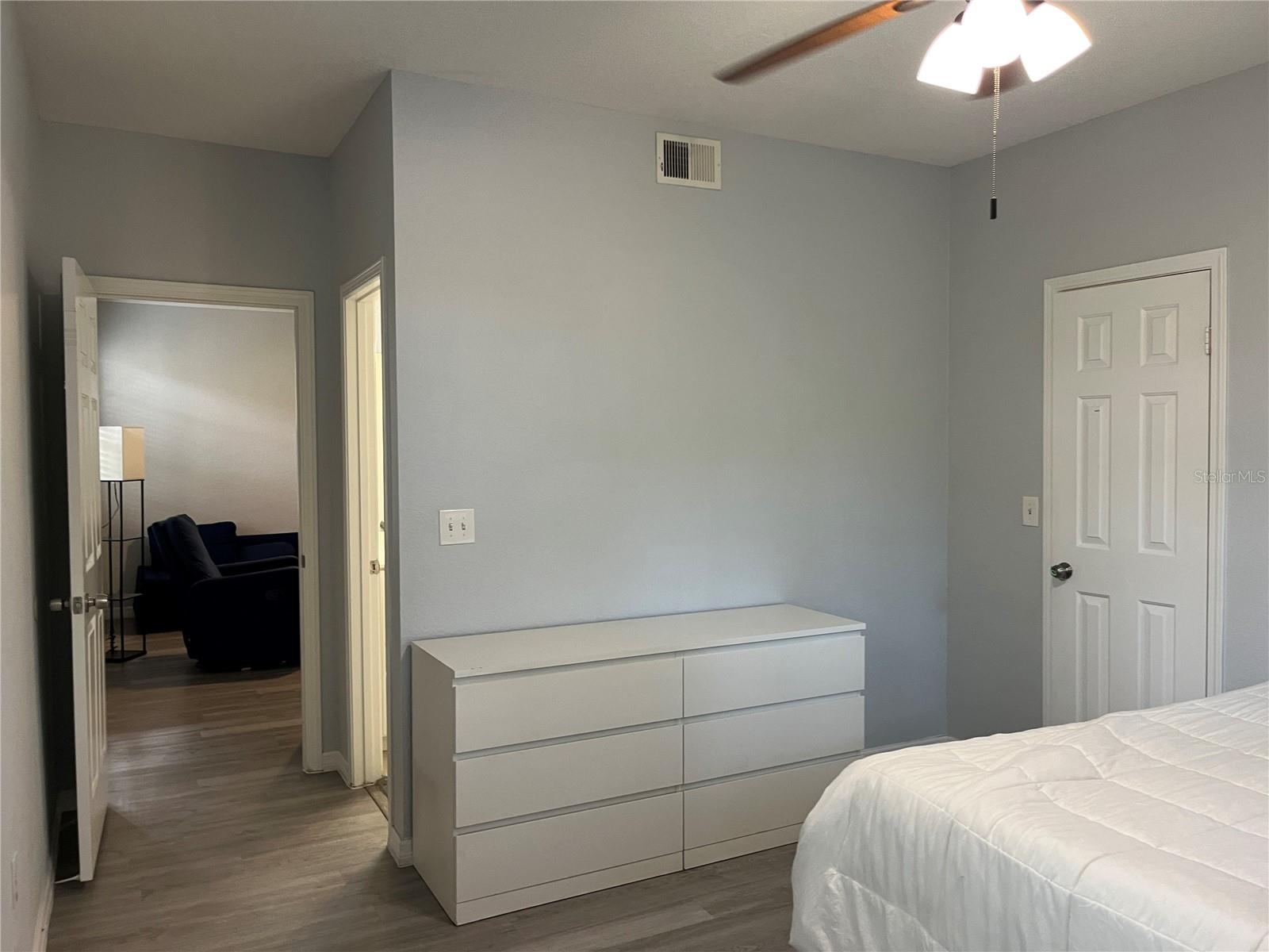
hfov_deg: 67.3
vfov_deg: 53.1
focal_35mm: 26
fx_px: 953
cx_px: 634
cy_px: 476
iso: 125
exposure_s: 1/60
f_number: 1.6
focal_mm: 5.1
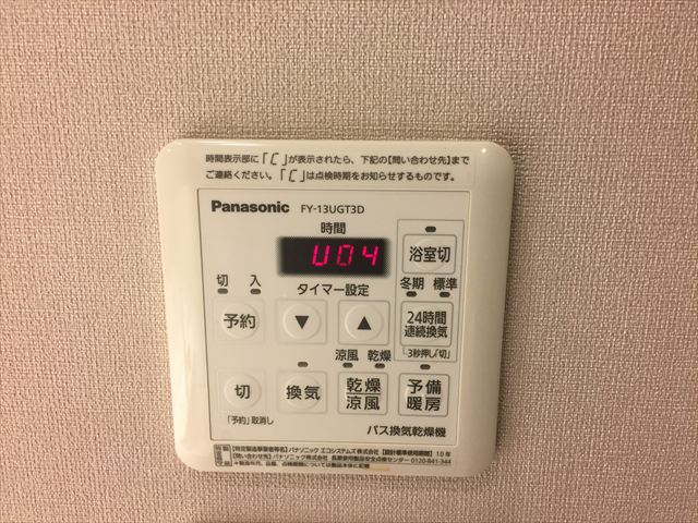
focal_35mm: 29
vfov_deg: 48.2
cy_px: 262
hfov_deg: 61.7
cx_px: 349
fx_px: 585
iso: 50
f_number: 2.2
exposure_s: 1/33
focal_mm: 4.15
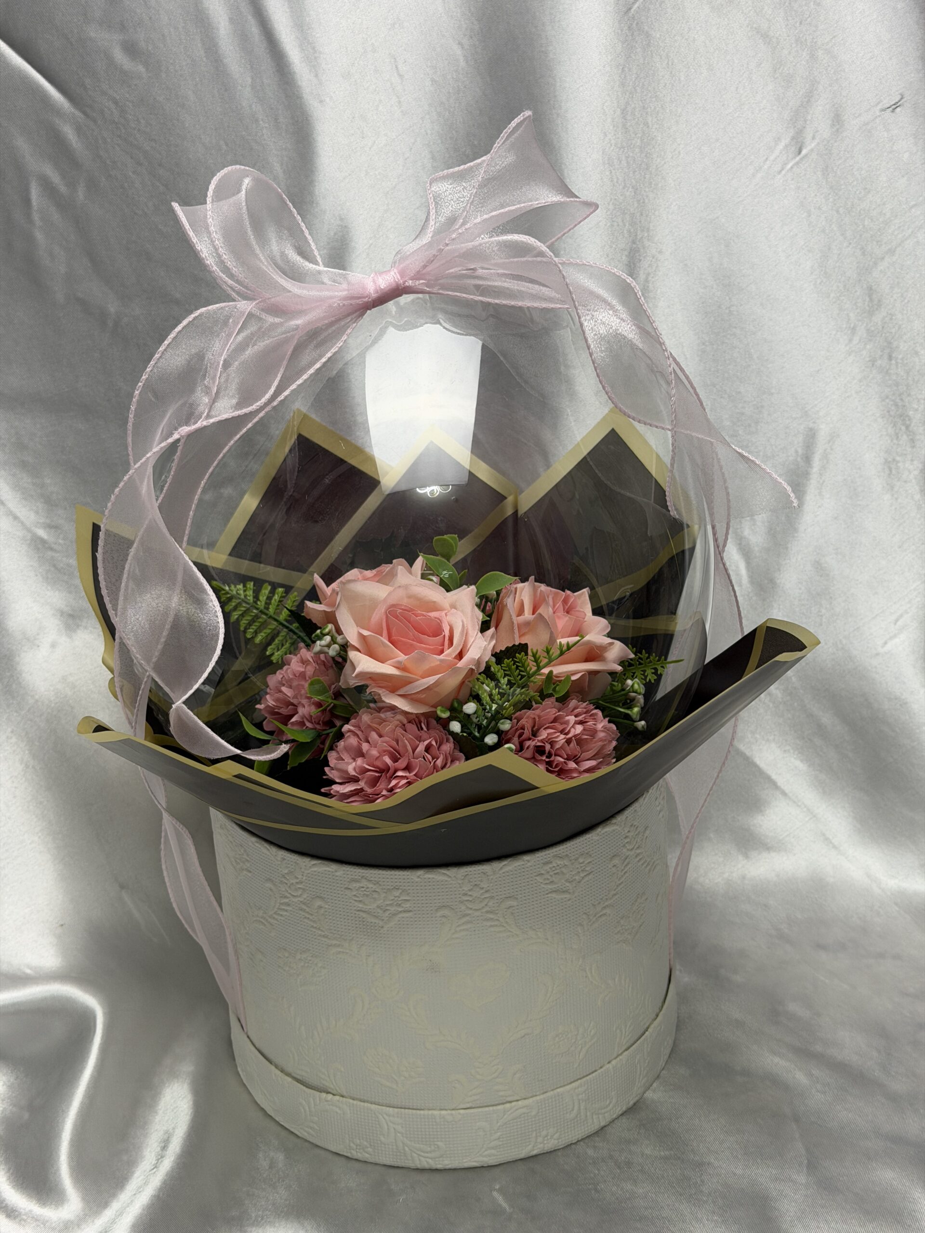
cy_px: 616
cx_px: 462
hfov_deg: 30.3
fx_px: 1710
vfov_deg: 39.7
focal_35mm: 48
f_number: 1.78
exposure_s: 1/50
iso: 50
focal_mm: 6.76
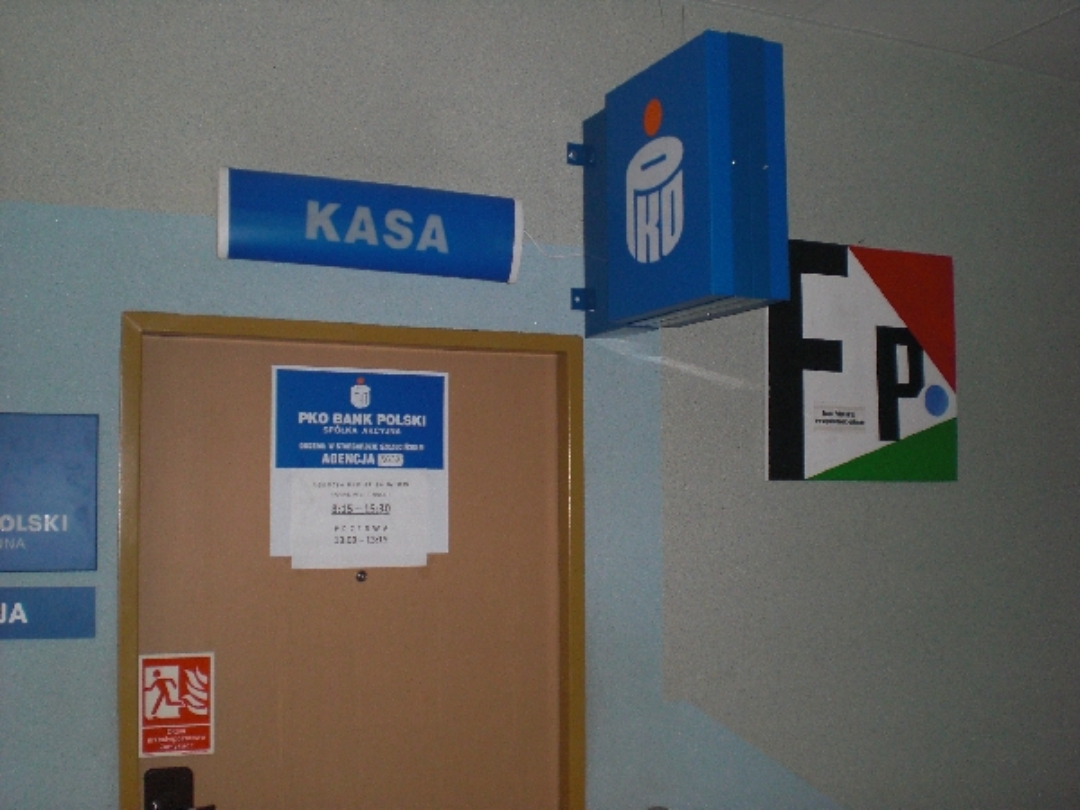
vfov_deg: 37.7
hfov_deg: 49.0
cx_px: 540
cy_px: 405
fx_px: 1186
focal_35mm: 38
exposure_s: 1/60
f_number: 3.1
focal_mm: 6.3
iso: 200
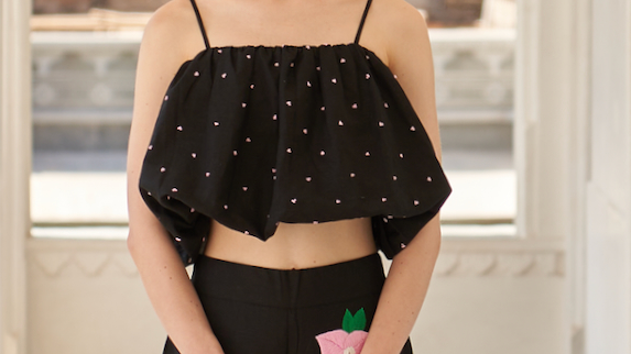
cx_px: 290
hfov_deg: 8.3
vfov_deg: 4.7
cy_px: 340
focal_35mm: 259
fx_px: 4332
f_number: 2.8
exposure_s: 1/640
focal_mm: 70
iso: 50
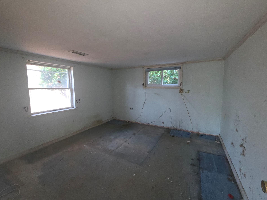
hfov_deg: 102.1
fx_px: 108
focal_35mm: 14
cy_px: 99
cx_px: 131
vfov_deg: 85.7
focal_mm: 2.2
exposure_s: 1/60
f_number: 2.2
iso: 400
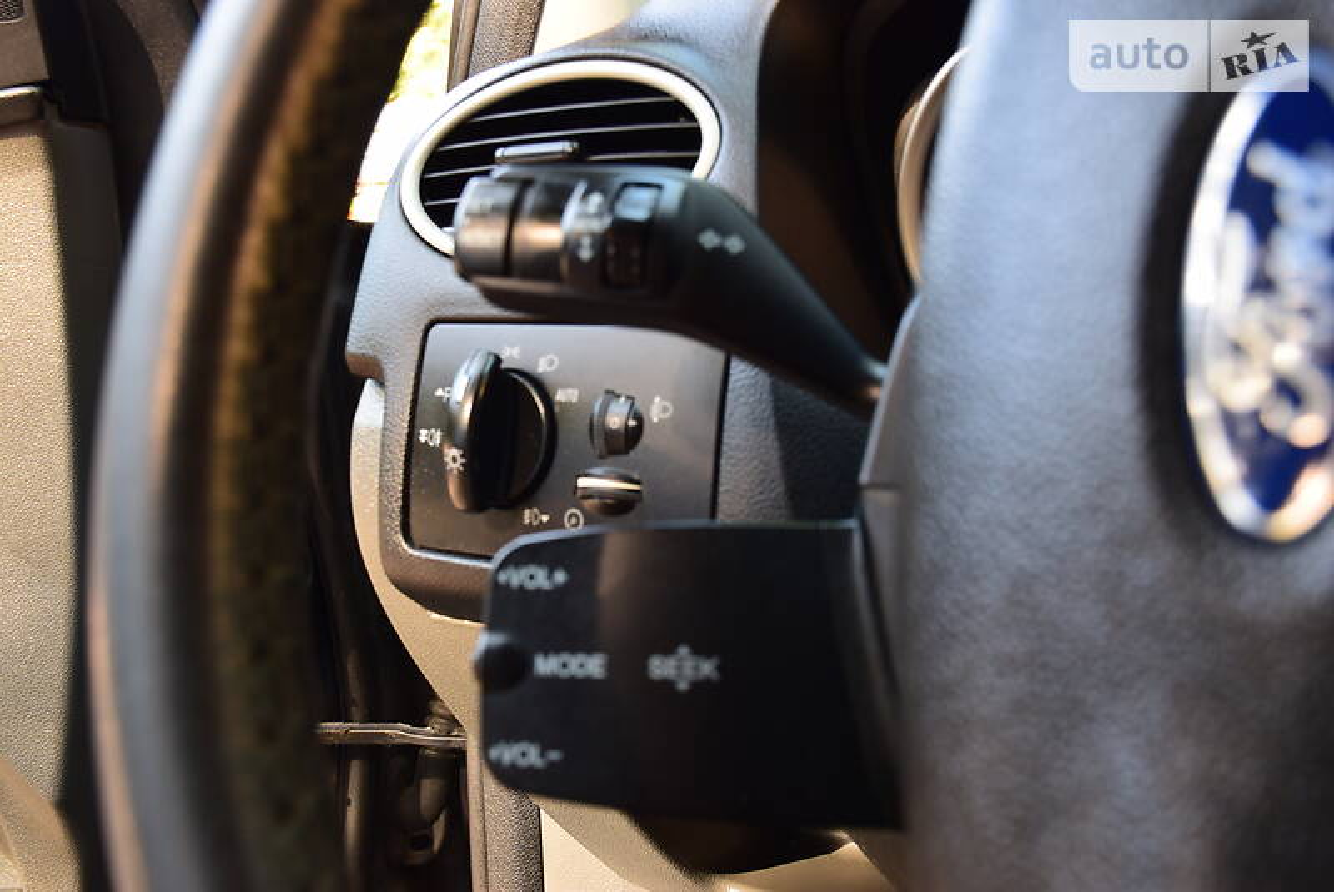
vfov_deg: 36.9
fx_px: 1335
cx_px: 667
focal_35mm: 36
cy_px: 446
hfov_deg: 53.1
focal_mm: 24
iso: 400
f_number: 7.1
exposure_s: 1/25
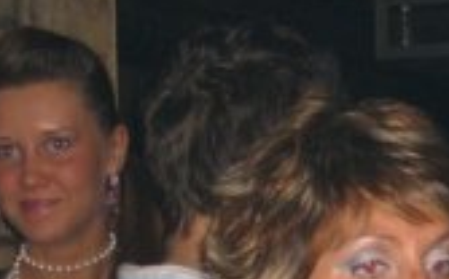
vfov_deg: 7.4
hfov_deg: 12.0
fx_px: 2139
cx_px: 237
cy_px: 418
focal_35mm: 175
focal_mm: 9.5
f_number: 3.1
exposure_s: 1/60
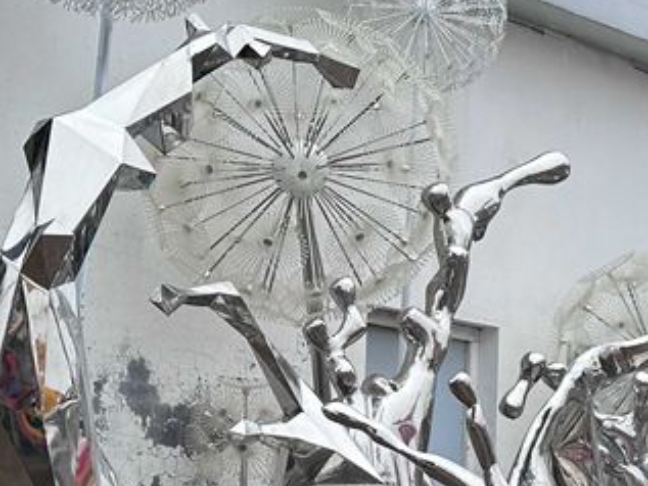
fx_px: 2266
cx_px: 668
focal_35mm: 121
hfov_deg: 15.9
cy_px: 355
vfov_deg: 12.2
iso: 64
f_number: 1.78
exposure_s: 1/471
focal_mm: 6.86
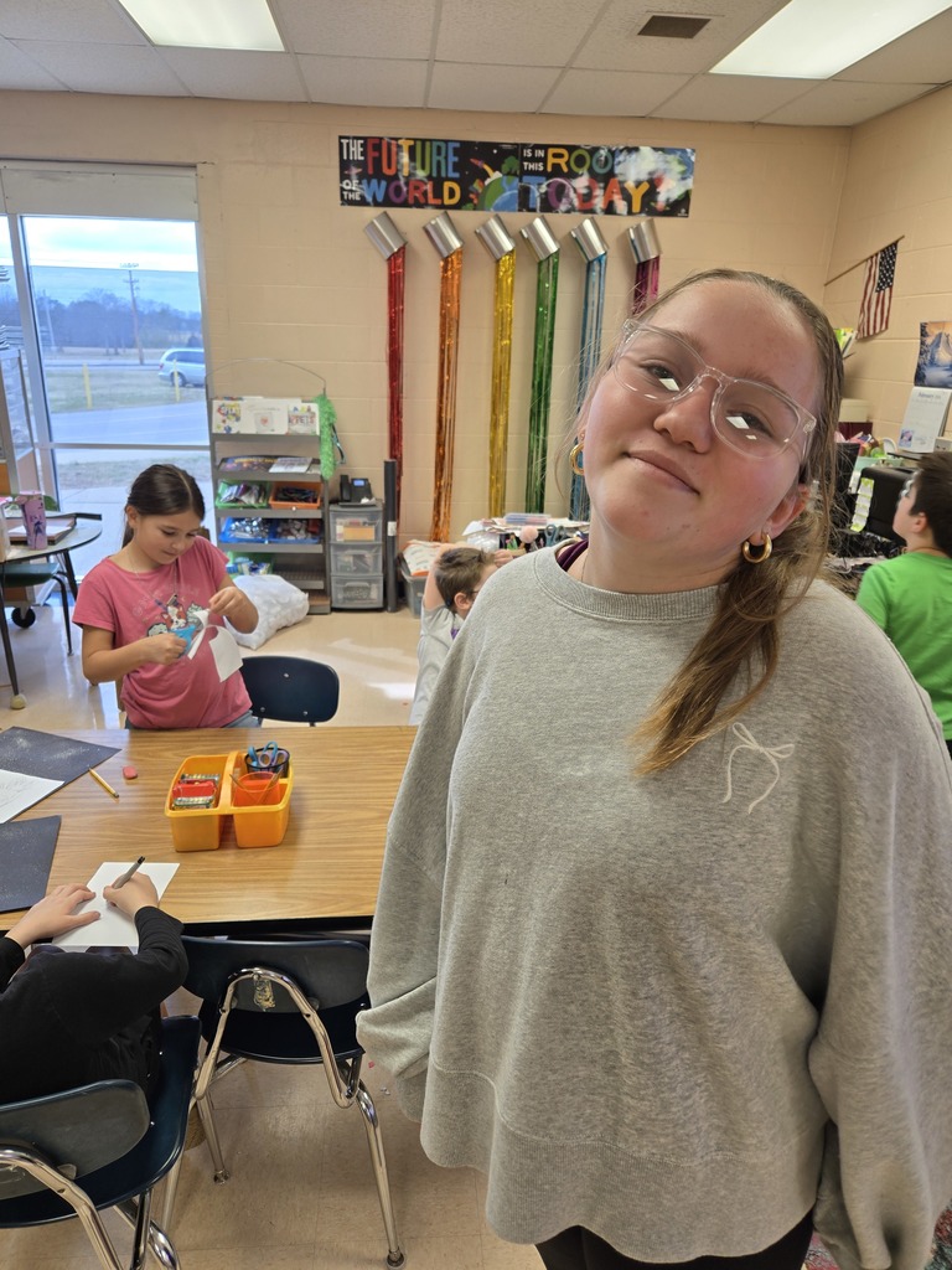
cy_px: 635
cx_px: 476
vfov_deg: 73.9
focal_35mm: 23
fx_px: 843
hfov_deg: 58.9
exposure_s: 1/60
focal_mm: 5.4
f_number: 1.8
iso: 40
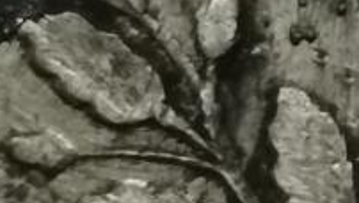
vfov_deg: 2.2
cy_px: -637
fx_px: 5173
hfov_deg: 3.9
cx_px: 624
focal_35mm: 543
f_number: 1.8
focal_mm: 5.58
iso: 125
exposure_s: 1/120
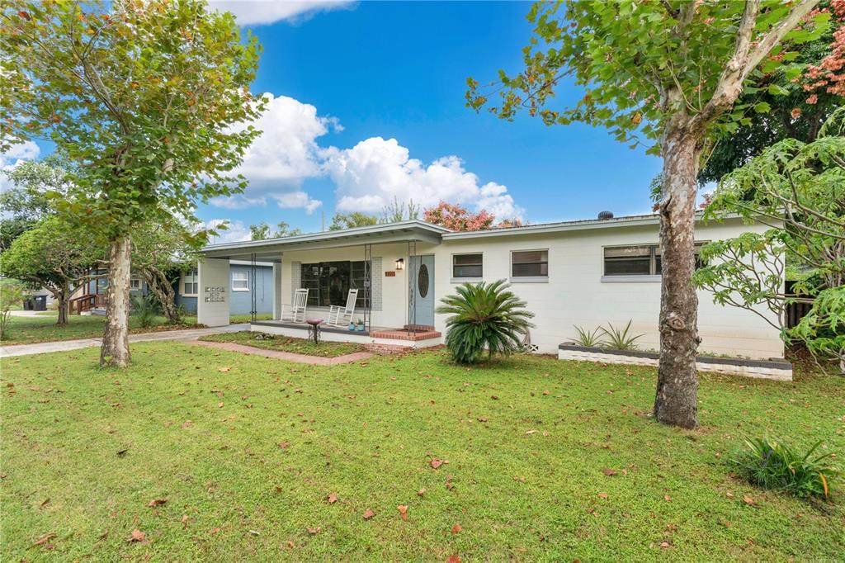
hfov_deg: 96.8
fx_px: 375
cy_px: 282
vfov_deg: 73.7
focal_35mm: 16
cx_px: 422
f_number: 7.1
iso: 100
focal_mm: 16
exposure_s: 1/100
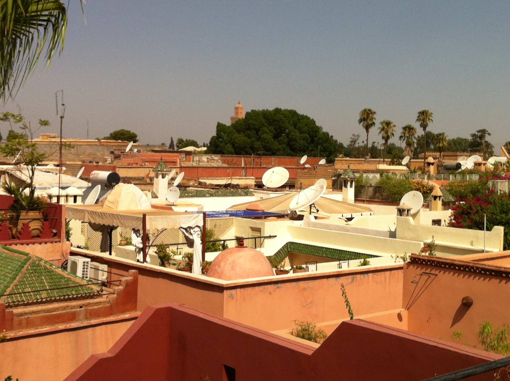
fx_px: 780
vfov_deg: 27.4
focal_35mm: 53
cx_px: 281
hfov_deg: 36.2
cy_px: 195
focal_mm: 3.85
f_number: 2.8
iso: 80
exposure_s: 1/2514
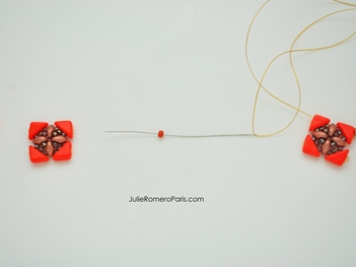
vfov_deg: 21.3
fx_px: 709
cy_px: 133
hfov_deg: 28.2
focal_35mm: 69
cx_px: 170
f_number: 6.3
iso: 200
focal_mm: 42
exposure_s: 1/160
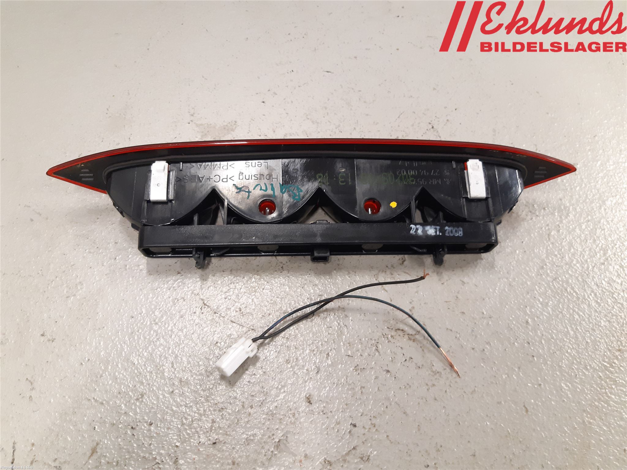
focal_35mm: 26
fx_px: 471
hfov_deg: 67.3
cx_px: 314
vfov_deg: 53.1
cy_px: 235
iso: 200
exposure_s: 1/50
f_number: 1.7
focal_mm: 3.93
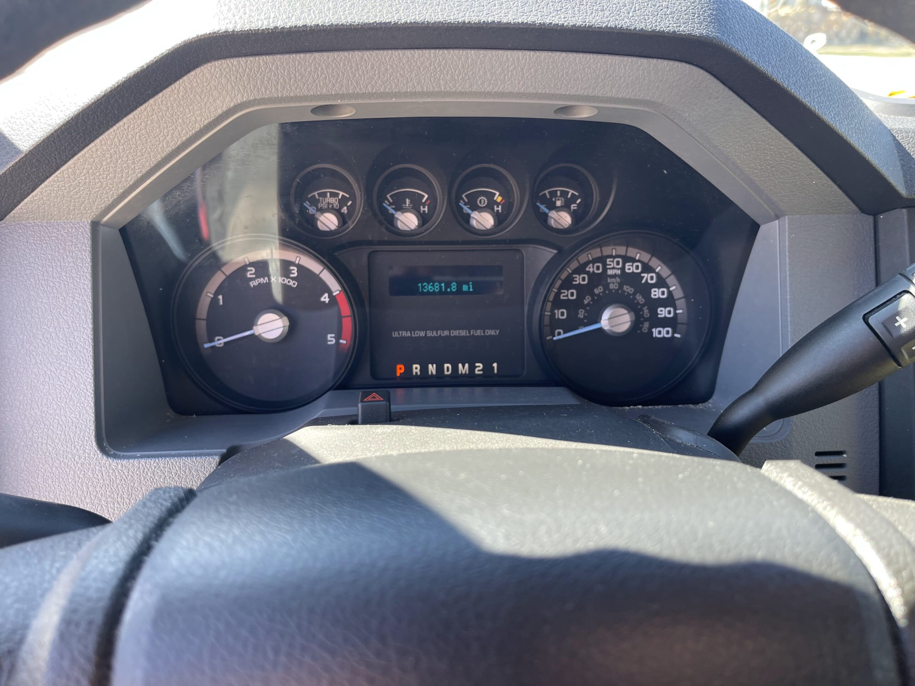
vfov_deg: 53.1
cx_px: 458
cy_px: 343
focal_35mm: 26
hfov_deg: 67.3
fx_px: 687
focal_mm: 5.1
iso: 50
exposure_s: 1/121
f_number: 1.6
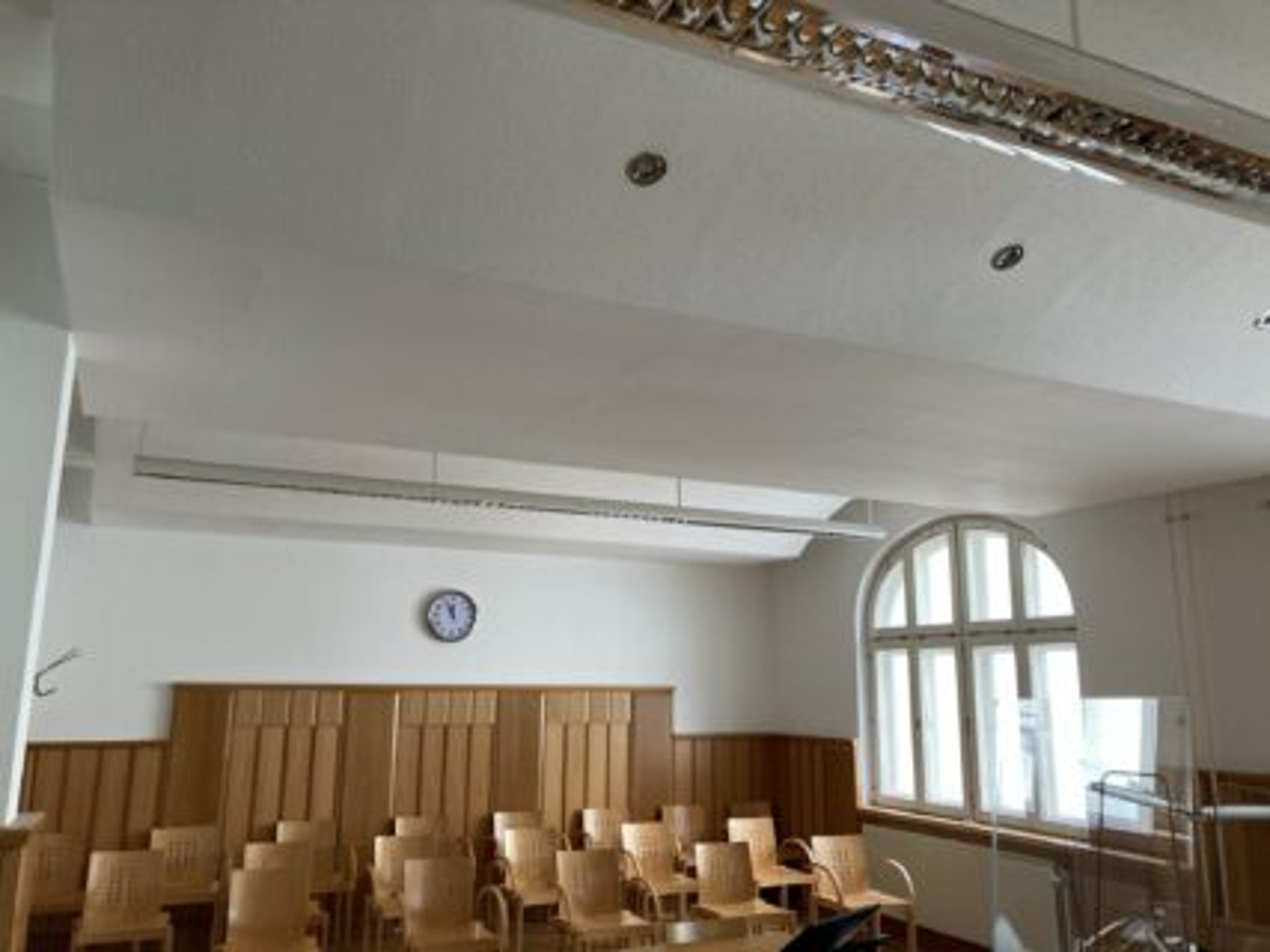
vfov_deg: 49.7
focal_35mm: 28
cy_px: 476
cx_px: 635
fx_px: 1027
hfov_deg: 63.5
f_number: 1.8
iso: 125
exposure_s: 1/60
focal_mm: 3.99
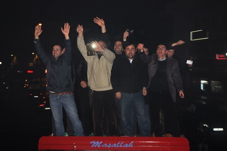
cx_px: 114
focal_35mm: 52
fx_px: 331
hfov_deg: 37.9
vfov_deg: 25.7
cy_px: 76
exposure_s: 1/60
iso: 200
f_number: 4.5
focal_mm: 35
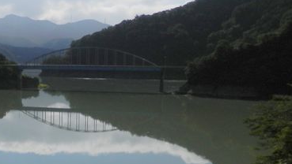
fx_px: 457
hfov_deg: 34.1
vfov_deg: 20.2
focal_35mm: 59
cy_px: 134
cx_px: 47
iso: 80
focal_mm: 4.5
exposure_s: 1/640
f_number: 8.7
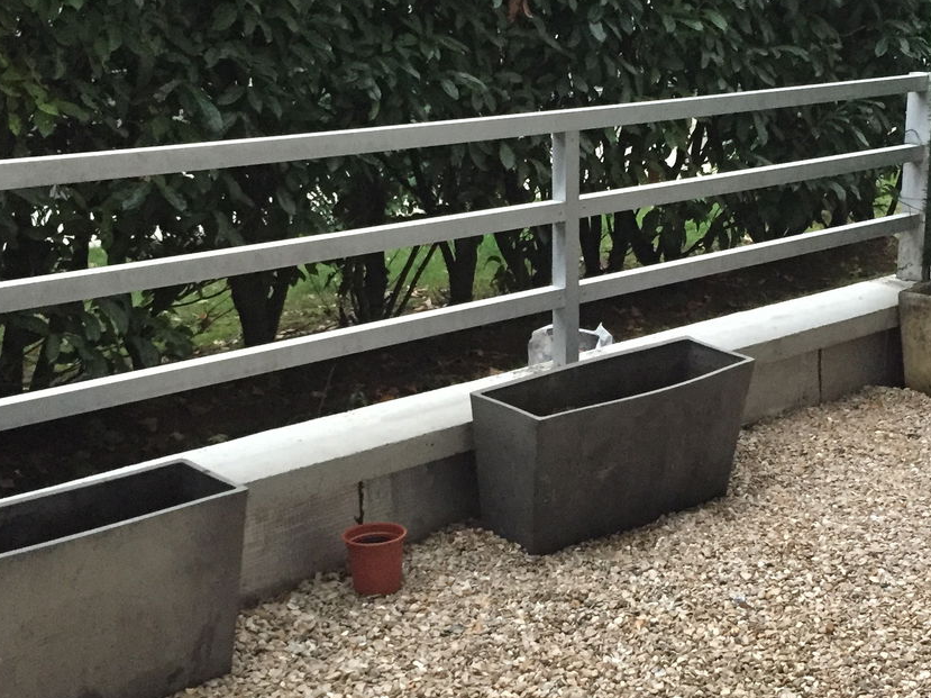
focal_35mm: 56
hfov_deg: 34.1
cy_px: 354
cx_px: 596
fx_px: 1505
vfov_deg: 26.1
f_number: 2.2
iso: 320
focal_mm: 4.15
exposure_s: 1/17
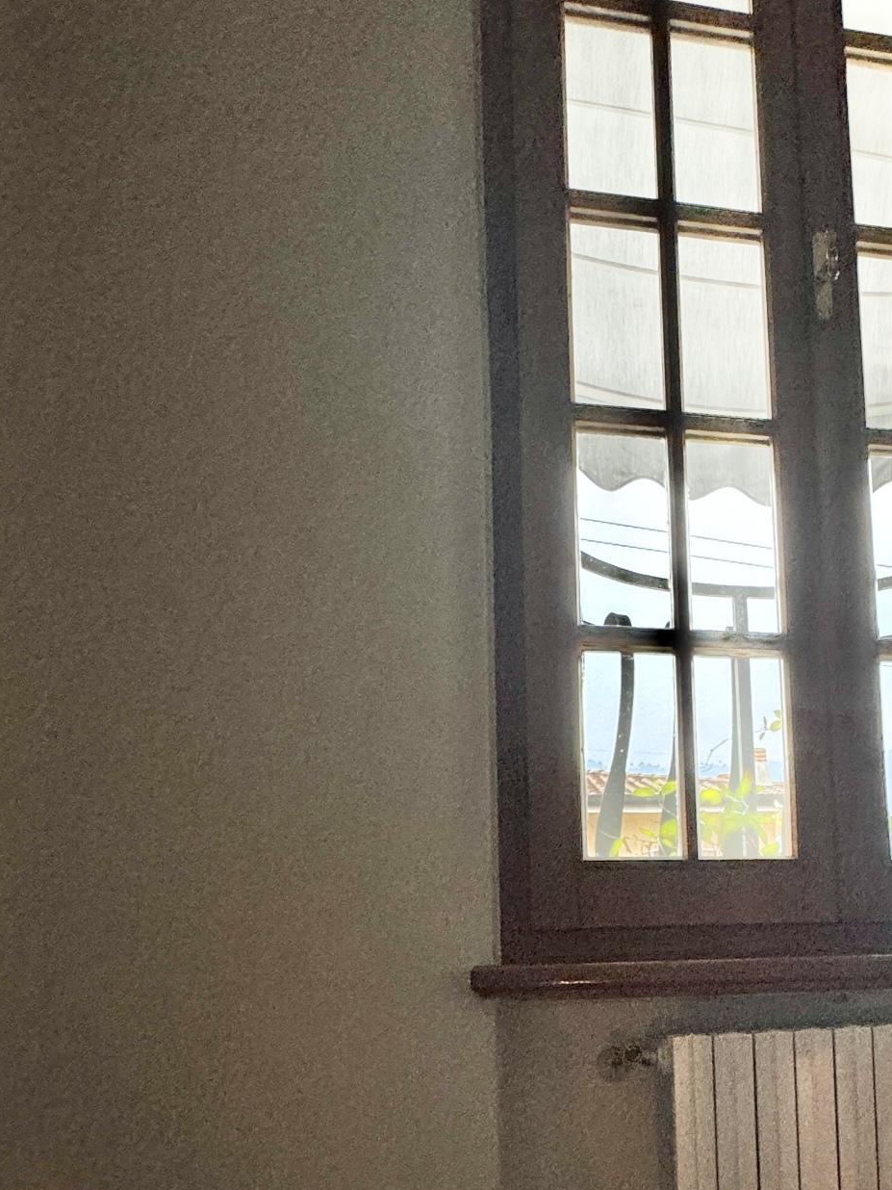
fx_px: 996
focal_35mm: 29
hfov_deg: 45.9
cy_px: 925
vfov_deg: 57.7
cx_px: 703
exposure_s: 1/100
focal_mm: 2.22
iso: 200
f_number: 2.2
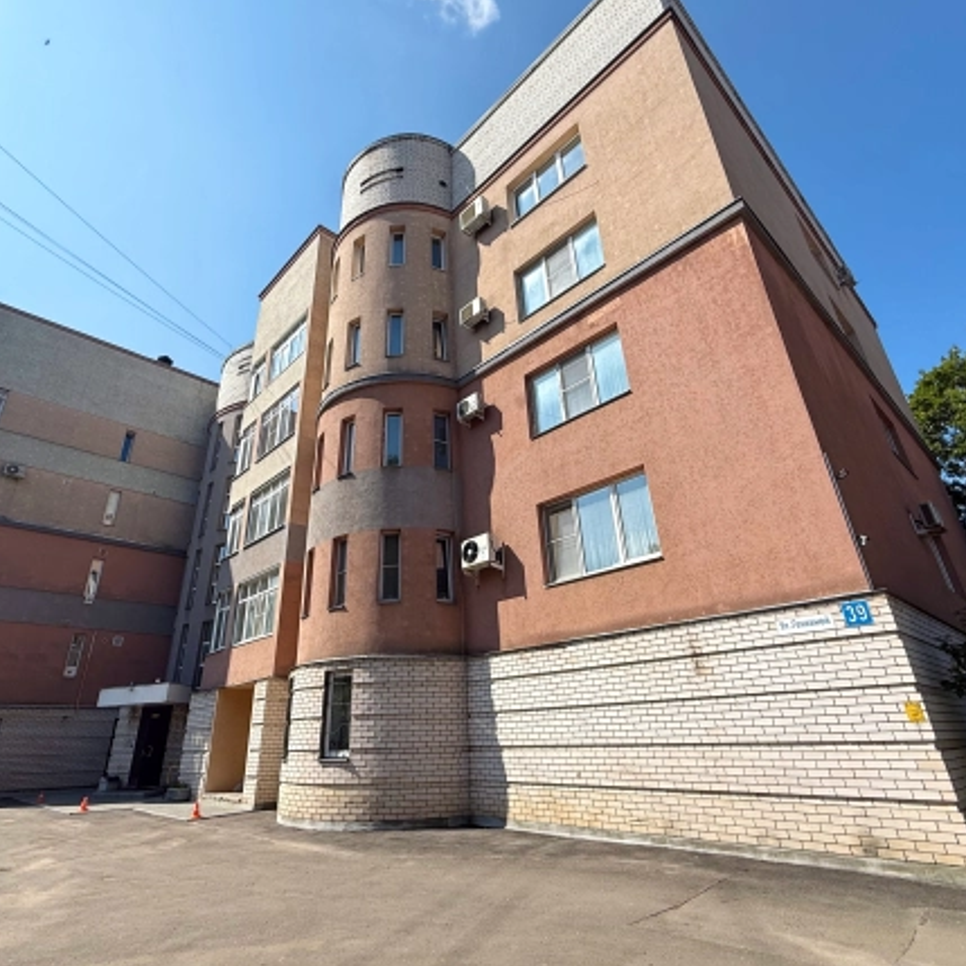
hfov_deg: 80.6
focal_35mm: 18
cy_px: 471
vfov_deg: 80.7
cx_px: 450
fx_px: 568
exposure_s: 1/2320
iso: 50
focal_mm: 2.22
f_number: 2.2
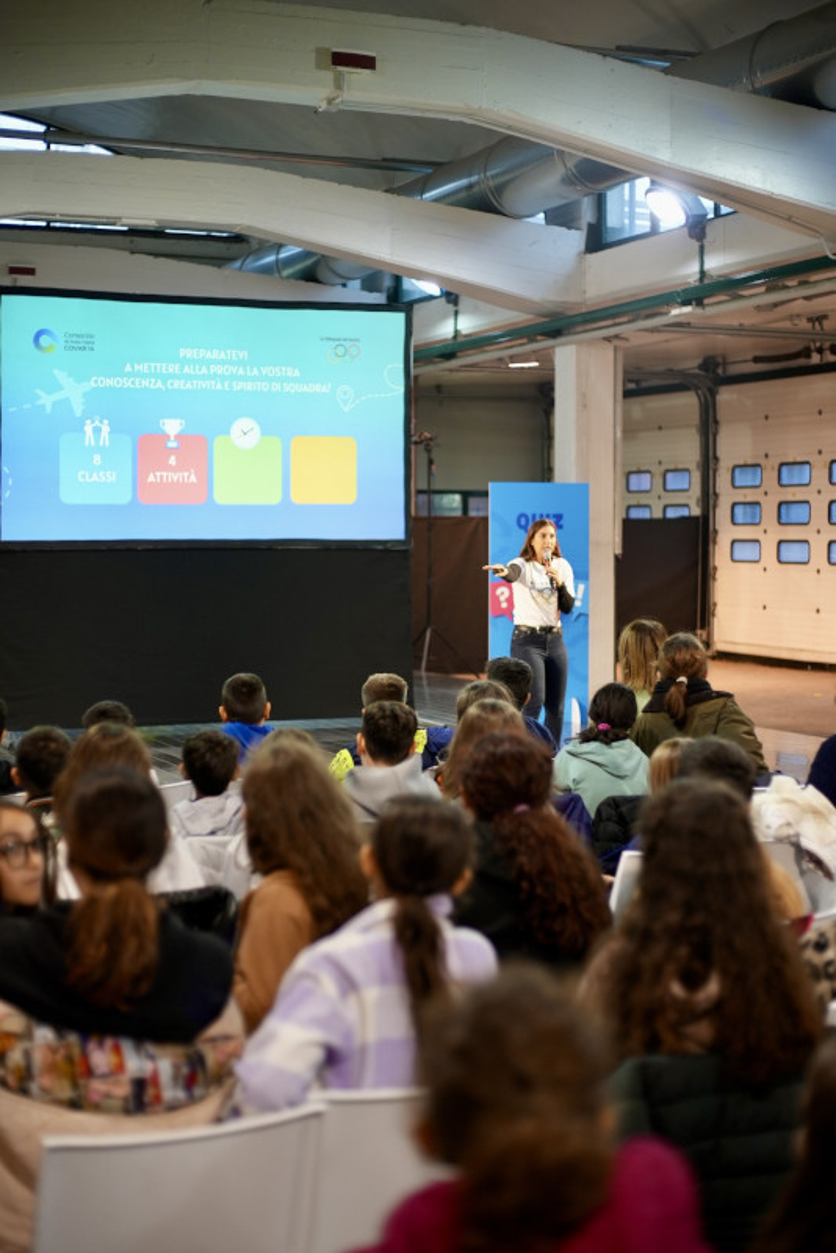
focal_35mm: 50
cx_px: 418
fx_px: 1740
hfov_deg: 27.0
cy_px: 626
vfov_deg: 39.6
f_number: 2
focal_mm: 50
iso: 1250
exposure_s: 1/160
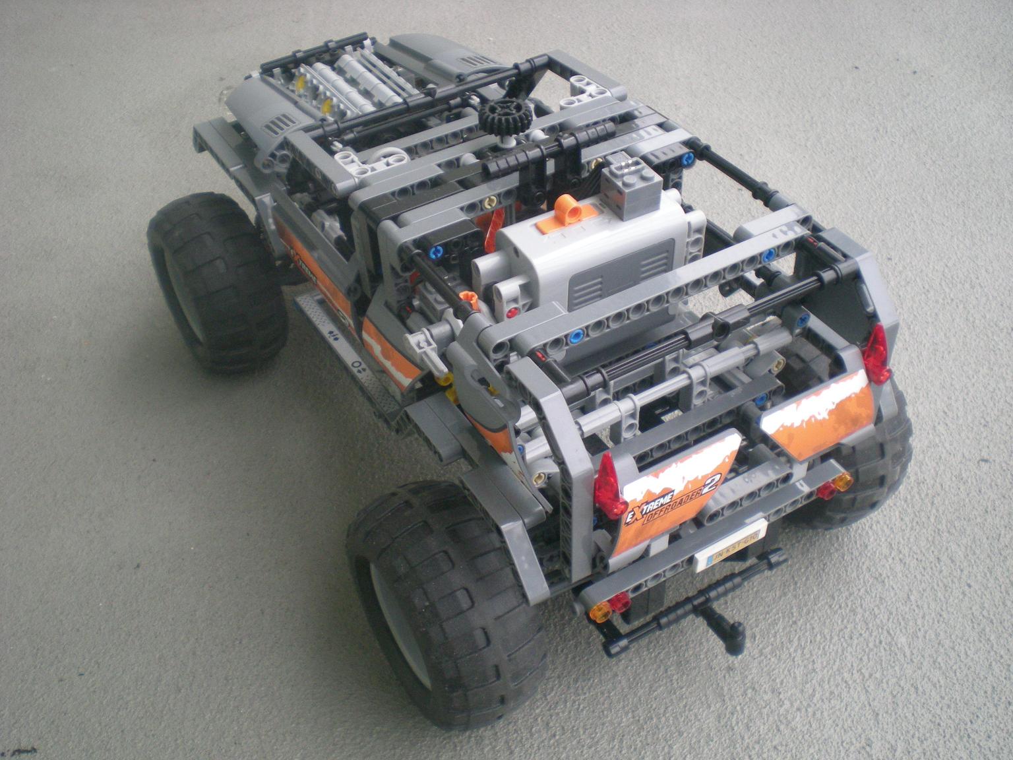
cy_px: 380
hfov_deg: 49.0
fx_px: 1112
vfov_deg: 37.7
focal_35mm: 38
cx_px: 506
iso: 200
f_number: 3.1
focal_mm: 6.3
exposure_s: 1/39.2
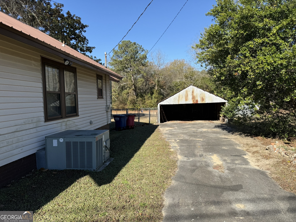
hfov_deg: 71.6
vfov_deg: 56.8
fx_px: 205
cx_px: 148
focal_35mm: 24
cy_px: 111
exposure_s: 1/2611
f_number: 1.78
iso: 80
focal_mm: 6.76
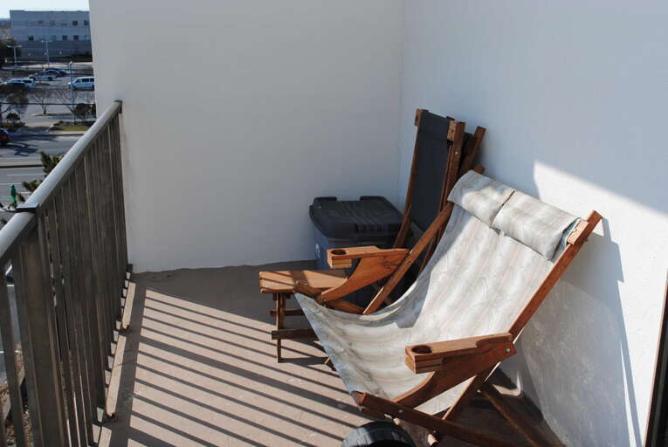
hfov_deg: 49.5
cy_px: 224
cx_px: 334
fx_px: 724
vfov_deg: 34.3
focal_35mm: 39
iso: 100
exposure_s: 1/250
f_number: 8
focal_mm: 26
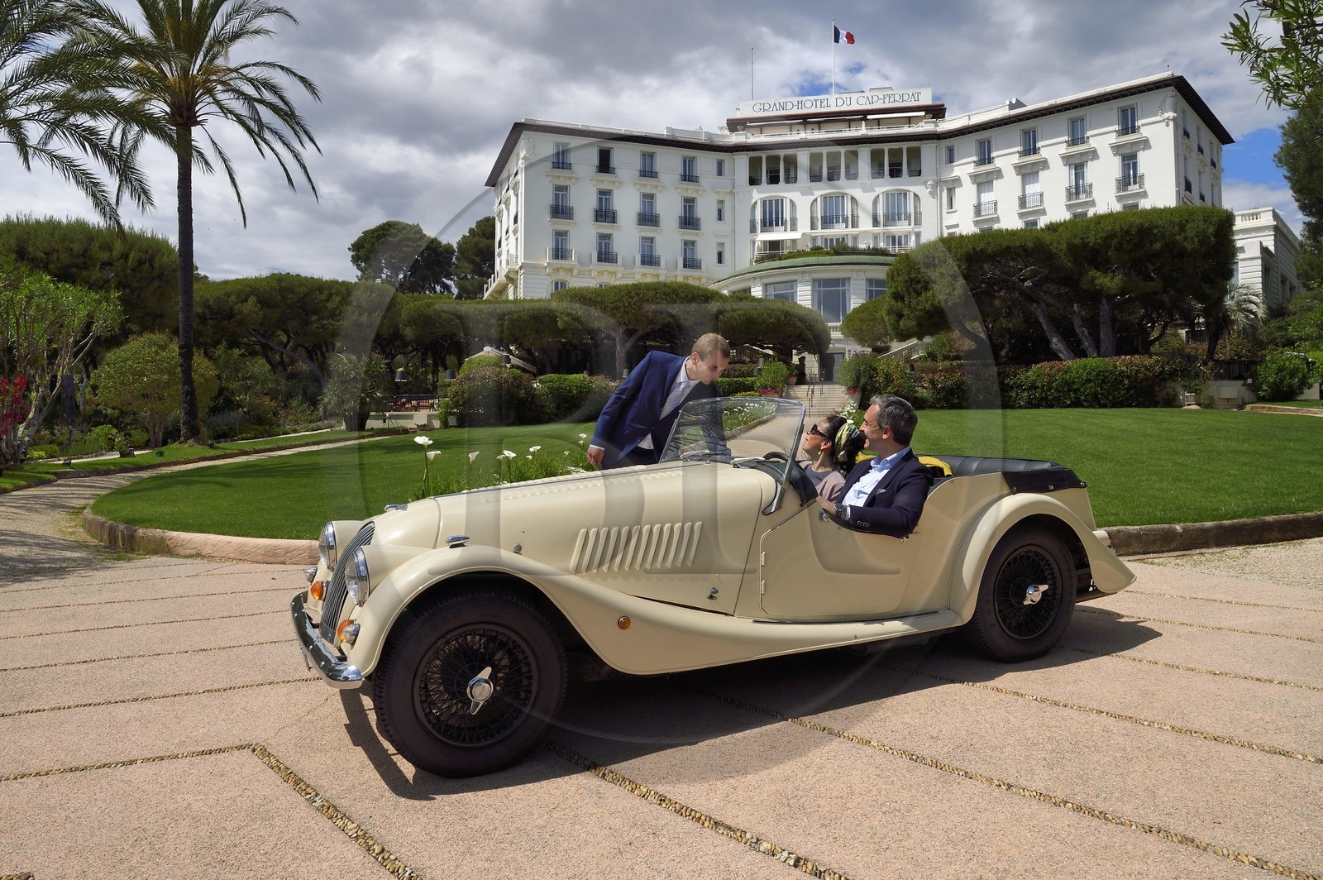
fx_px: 881
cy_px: 440
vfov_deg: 53.1
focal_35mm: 24
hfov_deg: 73.8
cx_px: 662
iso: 200
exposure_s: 1/250
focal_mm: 24
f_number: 16
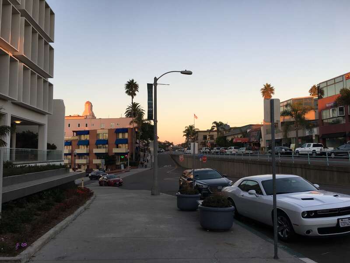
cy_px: 132
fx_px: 293
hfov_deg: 61.7
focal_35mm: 29
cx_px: 175
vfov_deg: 48.2
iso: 25
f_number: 2.2
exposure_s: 1/120
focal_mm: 4.15
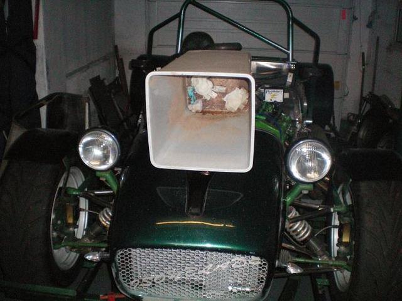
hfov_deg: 49.0
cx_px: 201
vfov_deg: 37.7
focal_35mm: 38
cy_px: 150
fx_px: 441
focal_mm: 6.3
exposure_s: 1/60
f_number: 3.1
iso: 400
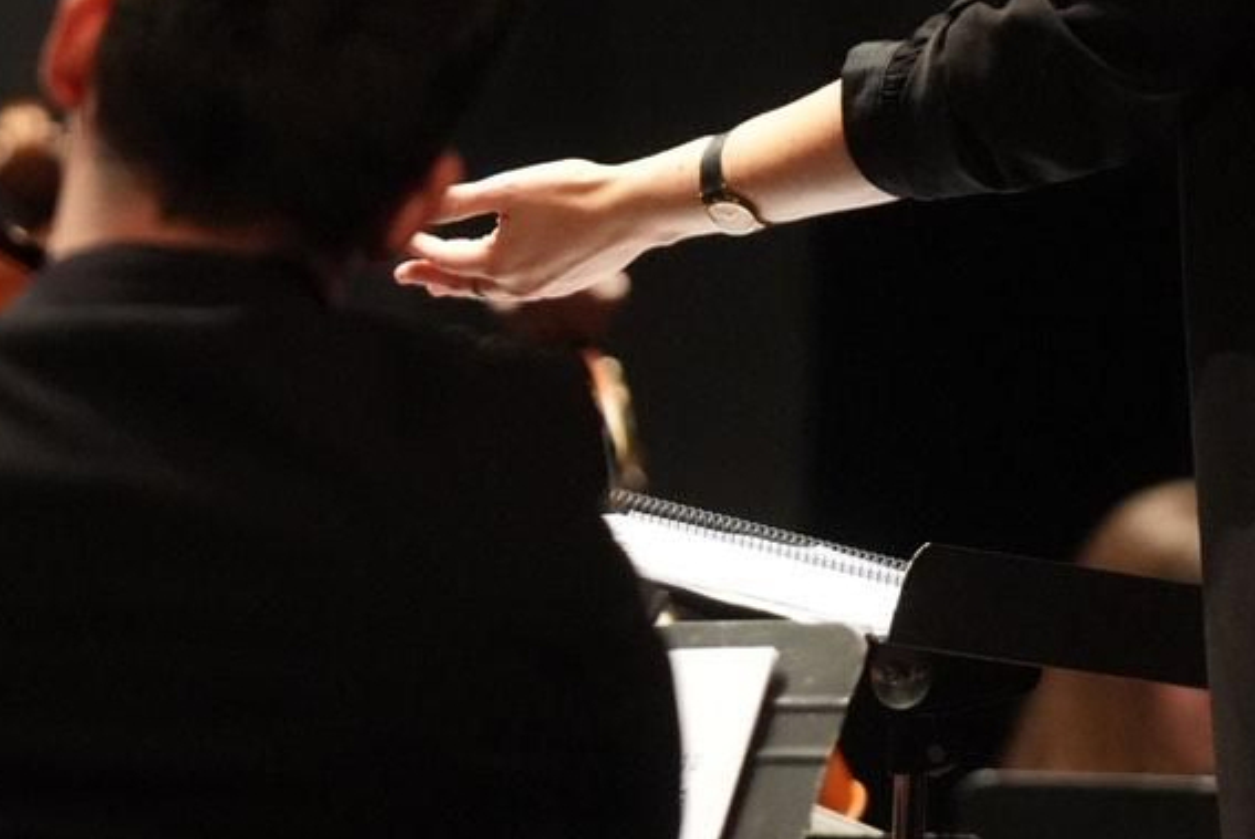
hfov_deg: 3.8
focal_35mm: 539
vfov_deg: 2.6
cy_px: -203
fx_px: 18804
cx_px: 686
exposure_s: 1/320
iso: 6400
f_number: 4
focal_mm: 191
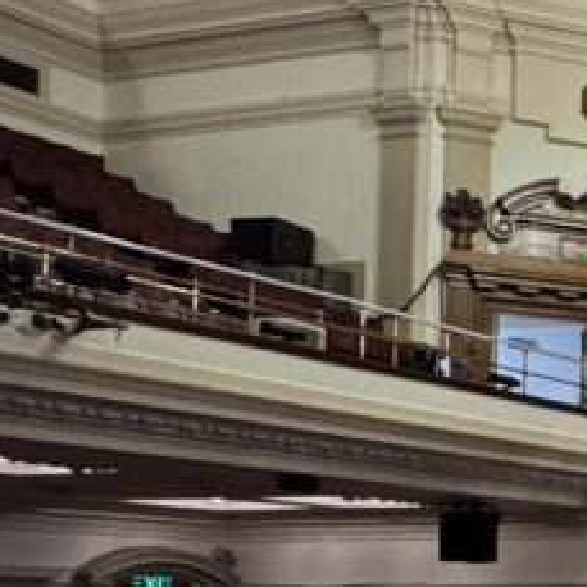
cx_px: 1179
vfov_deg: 20.8
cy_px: 568
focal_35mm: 81
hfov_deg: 16.3
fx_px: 1554
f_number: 2.2
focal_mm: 2.22
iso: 400
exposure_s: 1/50
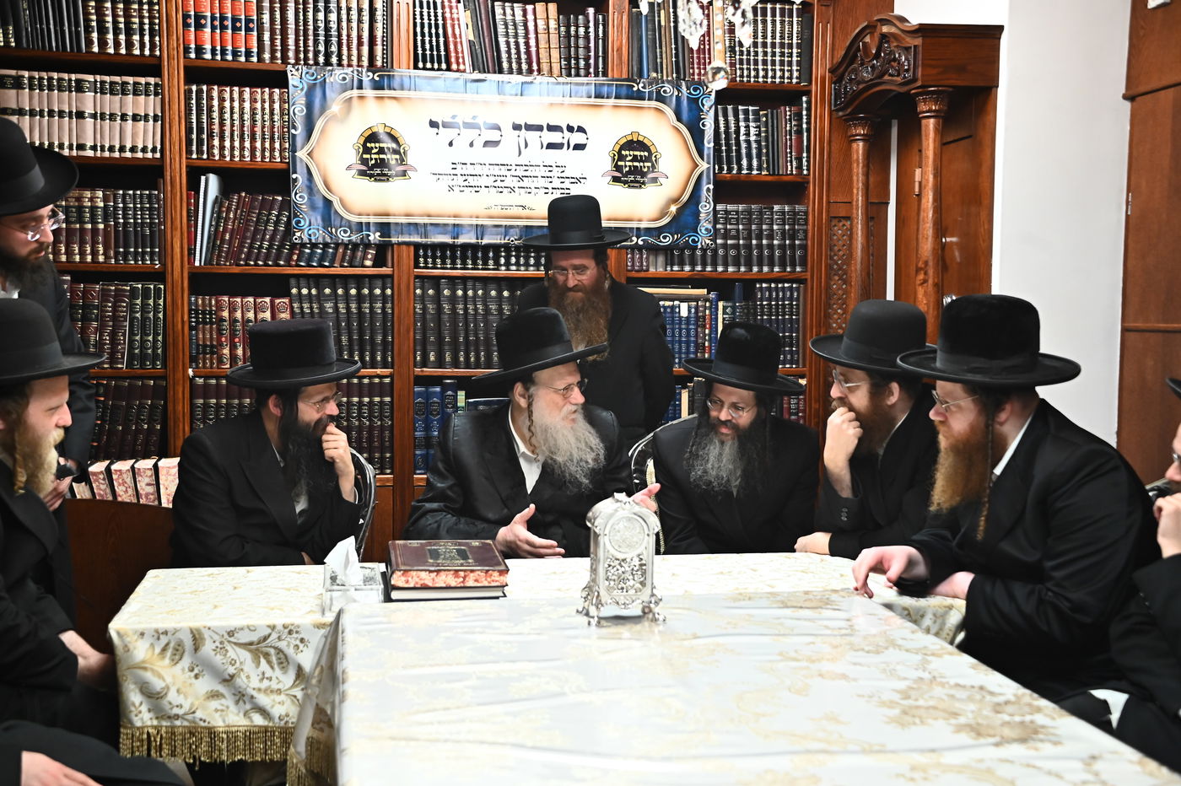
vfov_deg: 31.9
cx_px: 590
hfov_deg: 46.4
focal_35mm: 42
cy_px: 393
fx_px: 1377
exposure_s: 1/160
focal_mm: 42
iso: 3200
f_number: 5
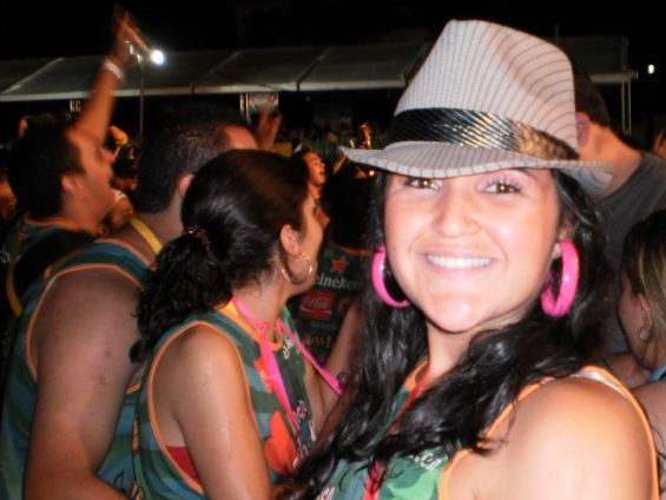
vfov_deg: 28.6
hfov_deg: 36.9
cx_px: 462
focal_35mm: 51
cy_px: 238
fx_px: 981
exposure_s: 1/30
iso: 125
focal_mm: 6.3
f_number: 3.1
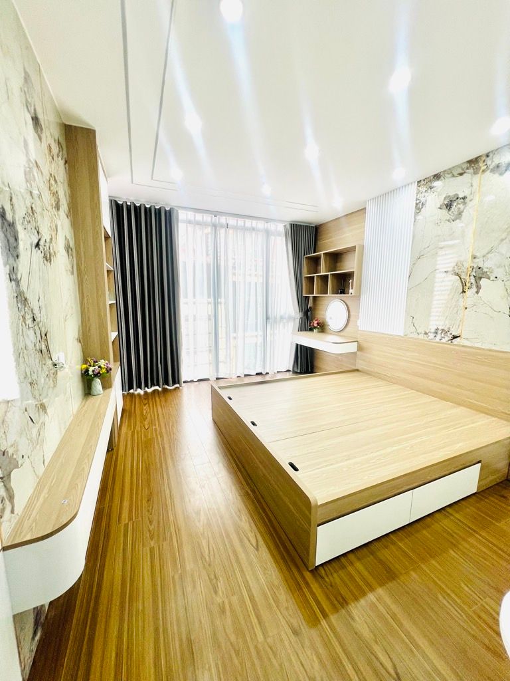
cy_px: 340
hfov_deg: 89.9
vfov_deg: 106.2
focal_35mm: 13
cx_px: 255
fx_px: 255
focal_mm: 1.57
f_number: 1.8
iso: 40
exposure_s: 1/100
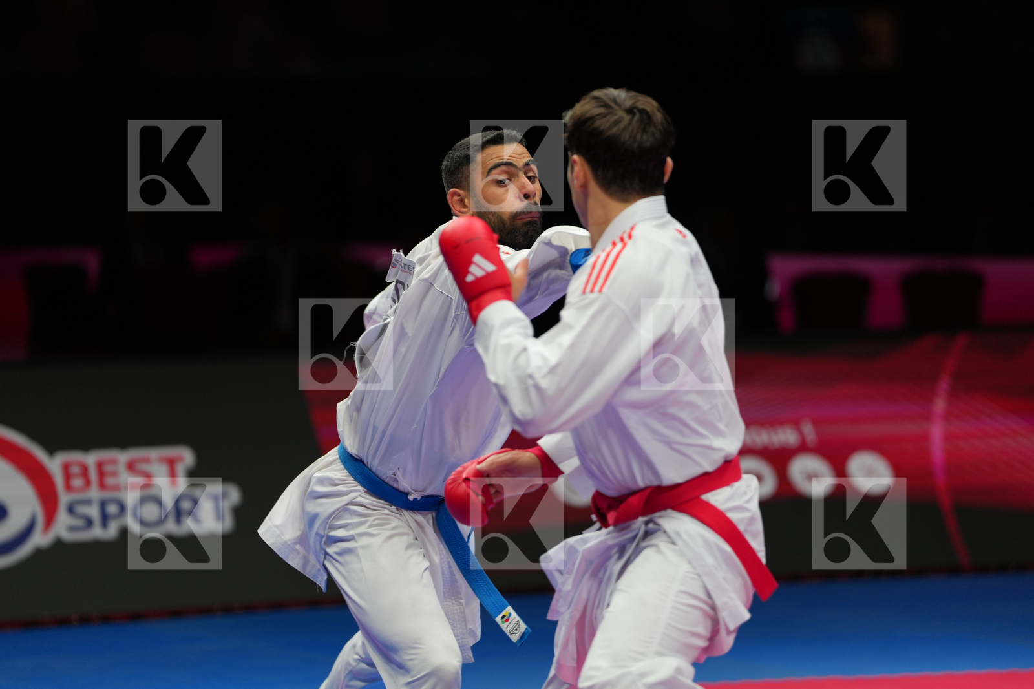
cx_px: 517
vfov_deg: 6.9
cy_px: 344
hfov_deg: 10.3
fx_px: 5743
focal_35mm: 200
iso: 400
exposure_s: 1/1000
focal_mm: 200
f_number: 2.8
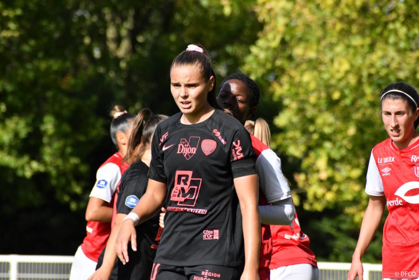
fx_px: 5238
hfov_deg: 4.6
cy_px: 140
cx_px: 210
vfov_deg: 3.1
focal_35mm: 450
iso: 1600
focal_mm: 300
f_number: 9
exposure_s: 1/5000
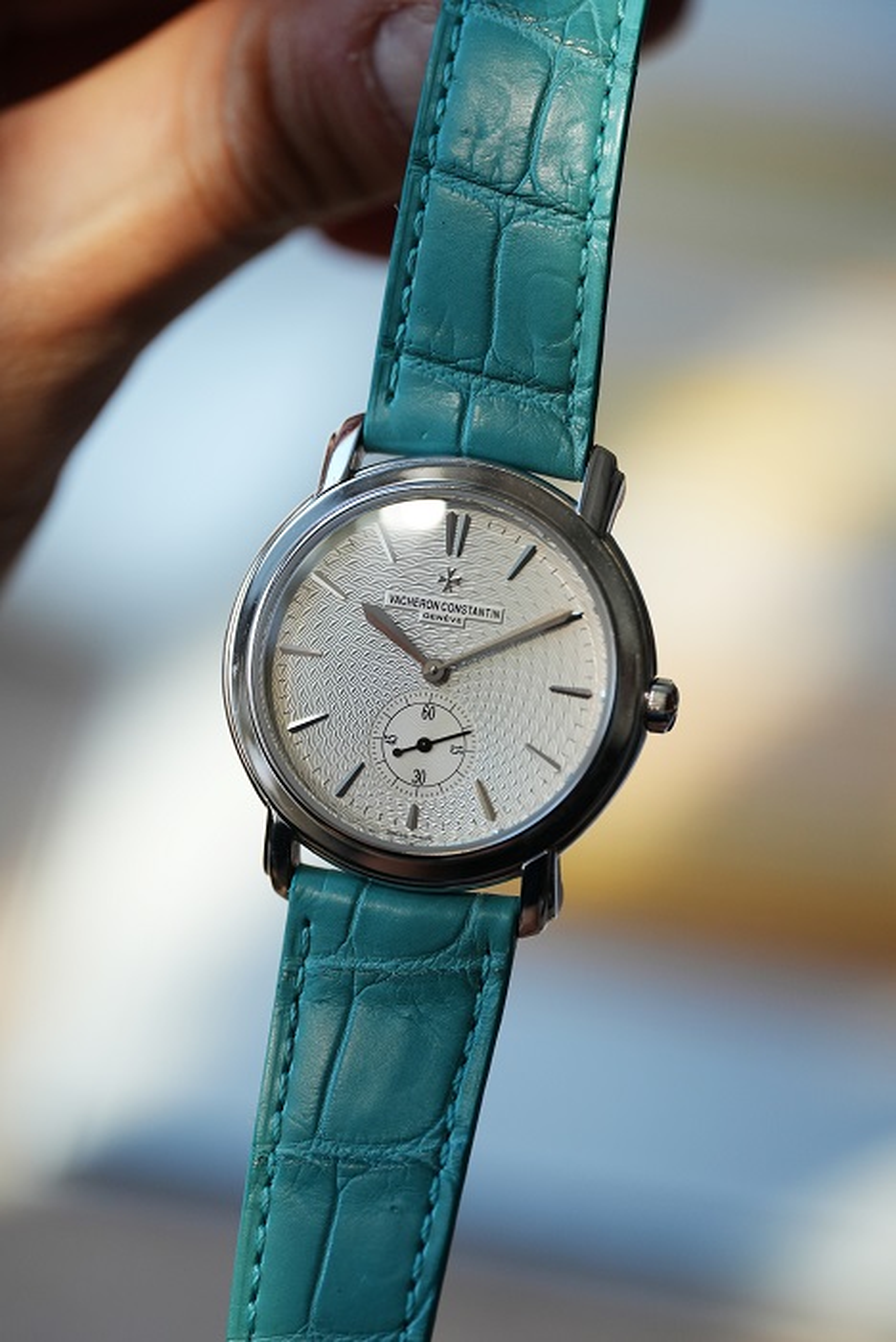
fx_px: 3916
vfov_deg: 19.4
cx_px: 448
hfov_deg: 13.1
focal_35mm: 105
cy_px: 671
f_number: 2.8
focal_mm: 105
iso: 1000
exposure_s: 1/250
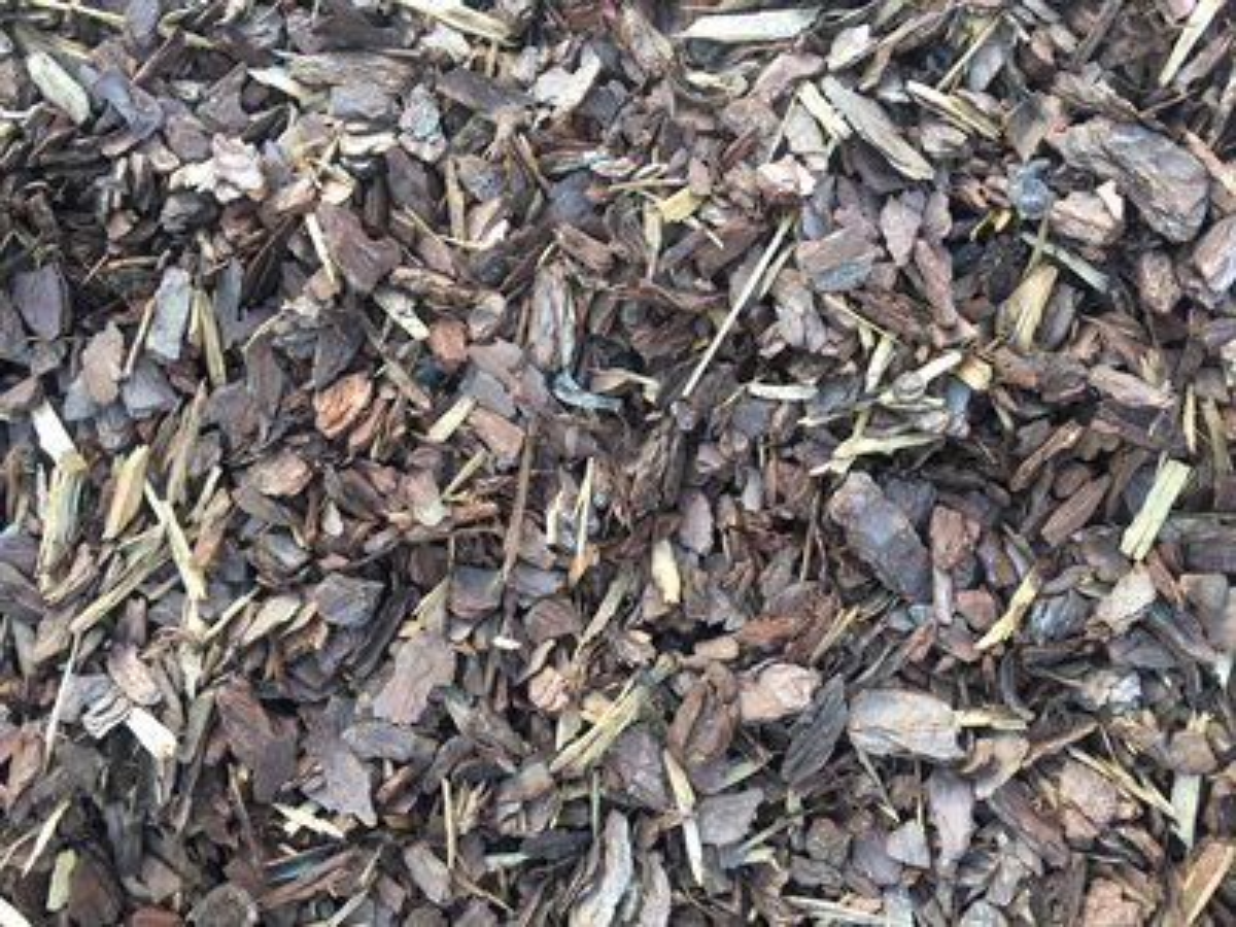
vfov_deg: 48.2
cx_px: 618
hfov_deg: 61.7
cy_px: 464
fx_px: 1035
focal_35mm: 29
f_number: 2.2
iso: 32
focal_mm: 4.15
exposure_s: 1/120
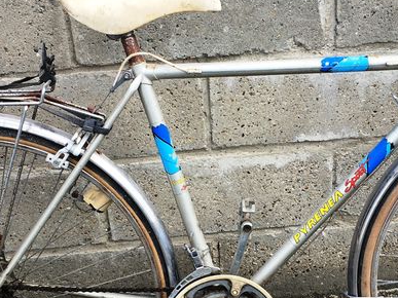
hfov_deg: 25.9
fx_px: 862
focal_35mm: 75
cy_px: 243
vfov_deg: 19.4
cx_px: 248
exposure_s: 1/246
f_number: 2.2
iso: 25
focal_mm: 4.15
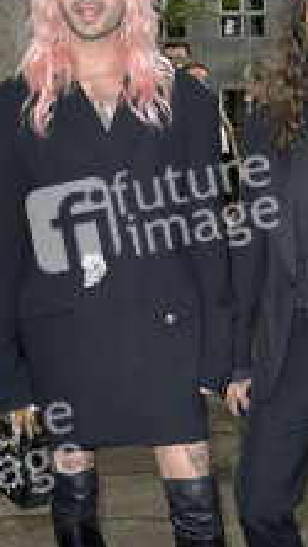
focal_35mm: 66
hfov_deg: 18.2
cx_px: 224
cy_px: 338
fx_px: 958
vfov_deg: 31.8
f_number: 7.1
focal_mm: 35
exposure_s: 1/250
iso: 640
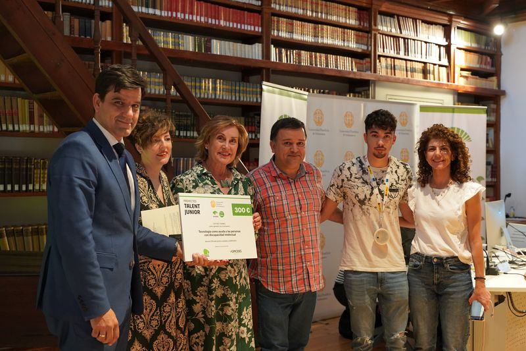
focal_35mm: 45
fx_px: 657
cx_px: 263
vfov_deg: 29.9
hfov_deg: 43.6
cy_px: 176
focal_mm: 45
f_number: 4
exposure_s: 1/160
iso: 5000
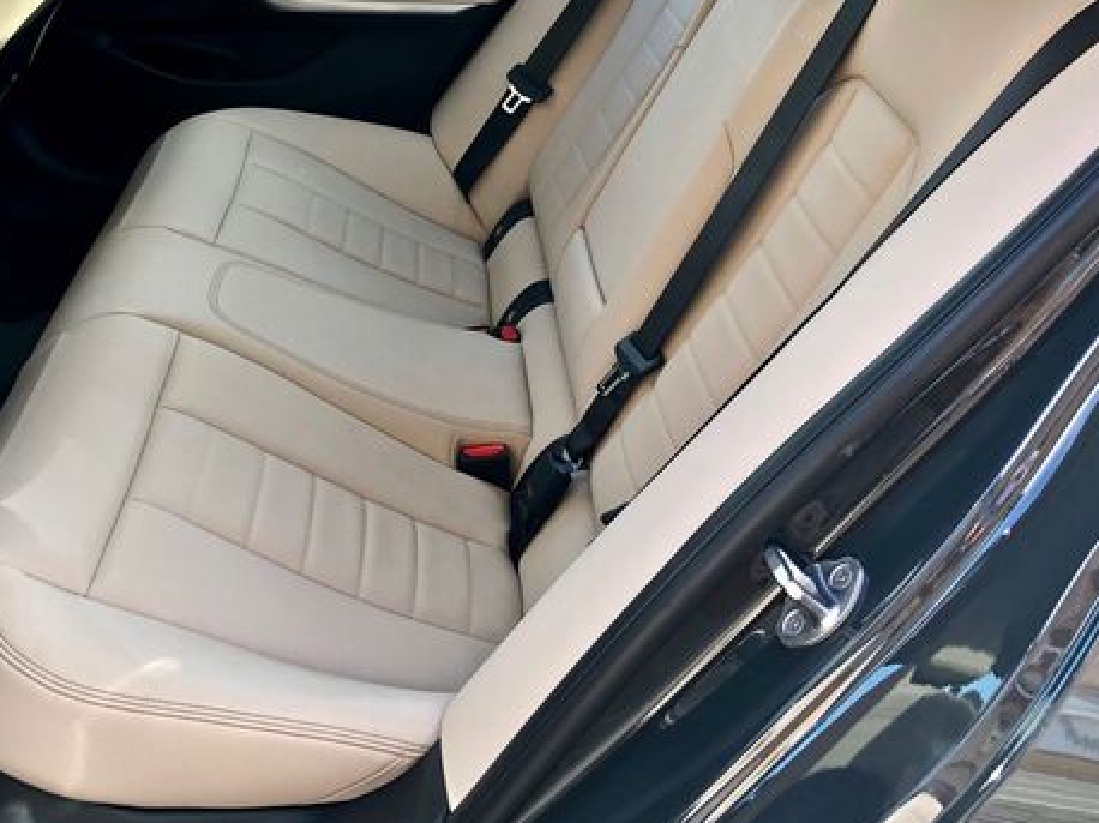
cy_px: 252
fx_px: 1428
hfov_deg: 41.9
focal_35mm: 45
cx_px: 451
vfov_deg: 31.8
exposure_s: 1/120
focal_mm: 4
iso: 32
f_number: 1.8
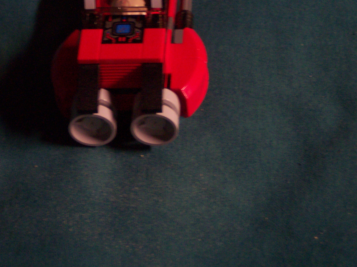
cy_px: 67
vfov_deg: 10.5
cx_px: 91
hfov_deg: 14.0
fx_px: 1453
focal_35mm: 141
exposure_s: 1/8
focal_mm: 18.7
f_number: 4.1
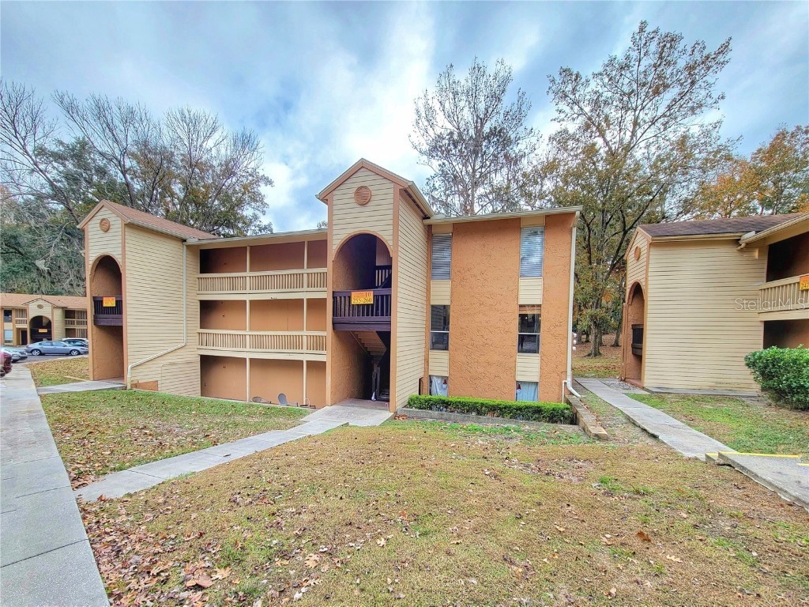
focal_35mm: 13
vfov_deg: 89.9
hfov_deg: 106.2
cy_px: 304
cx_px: 404
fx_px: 304
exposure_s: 1/323
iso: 50
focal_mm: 2.2
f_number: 2.2
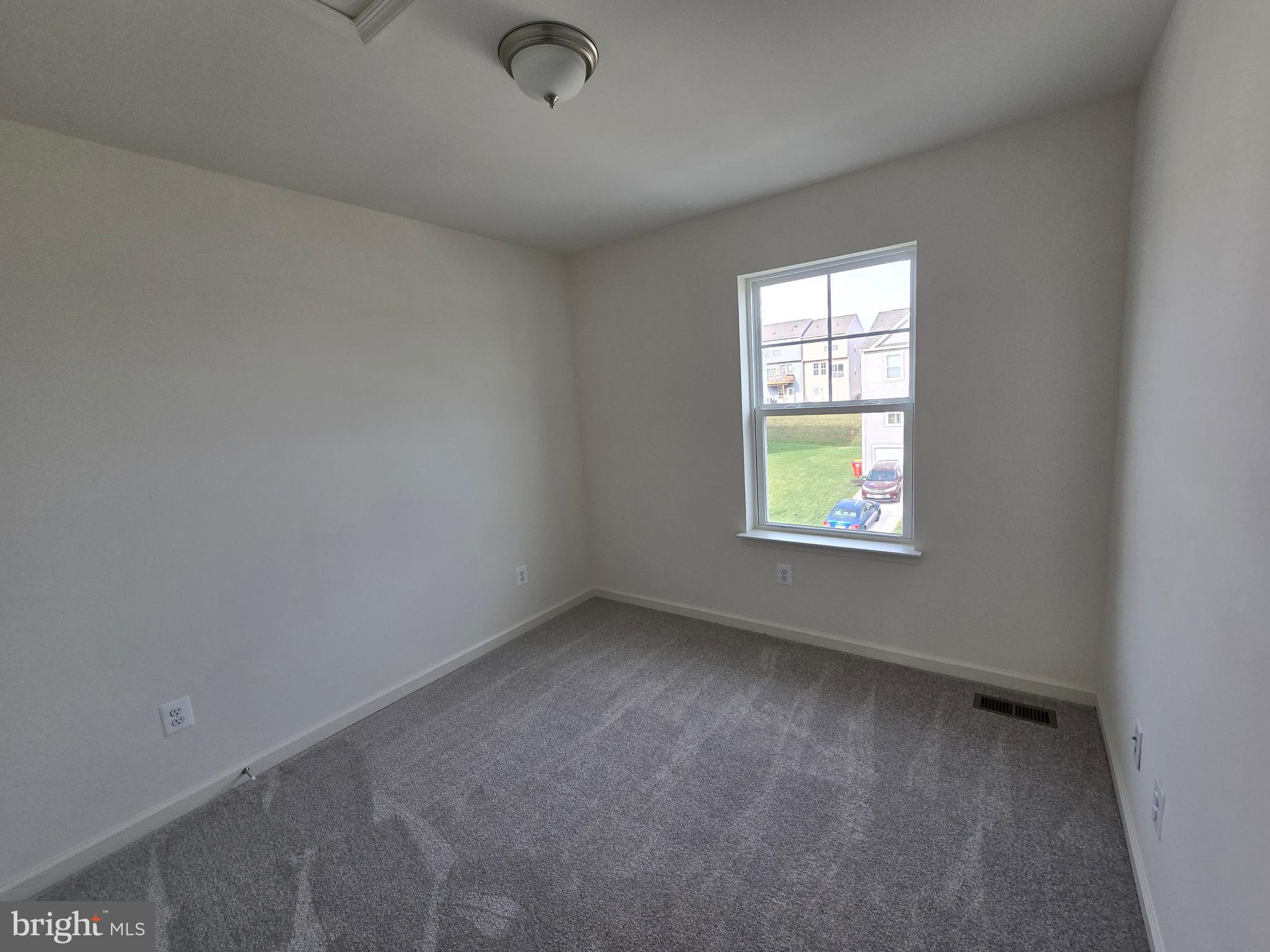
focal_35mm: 13
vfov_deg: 89.9
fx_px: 477
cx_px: 635
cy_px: 476
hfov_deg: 106.2
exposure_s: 1/120
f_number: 2.2
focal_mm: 2.2
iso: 64
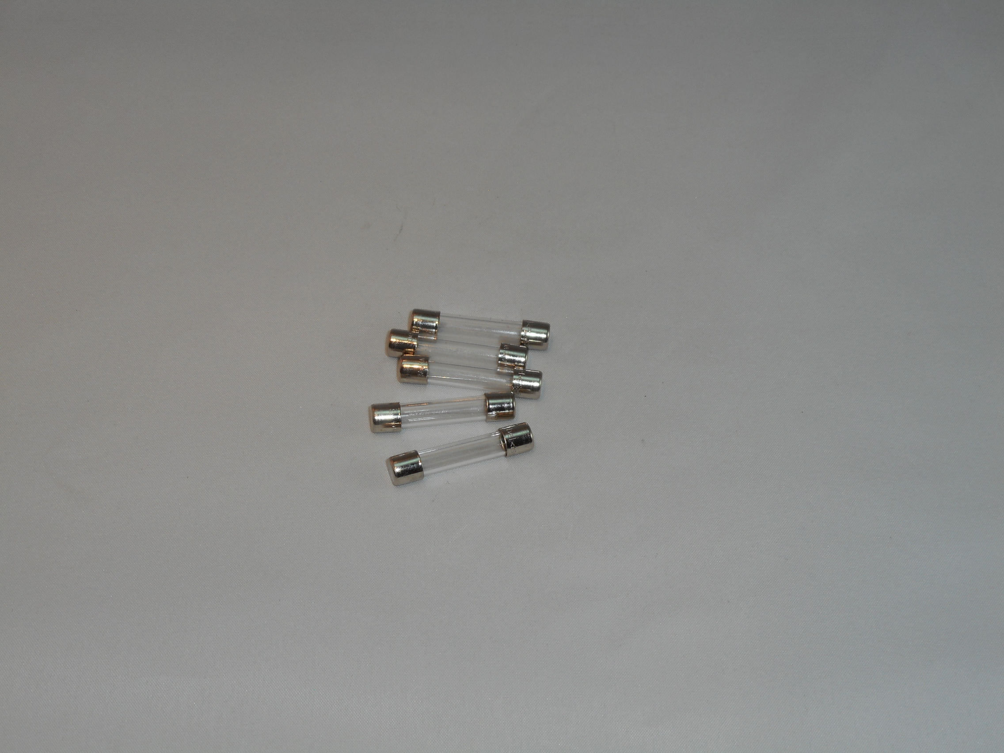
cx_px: 502
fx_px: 1711
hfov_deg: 32.7
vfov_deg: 24.8
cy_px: 376
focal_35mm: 59
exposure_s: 1/60
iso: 80
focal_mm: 10.5
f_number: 5.1
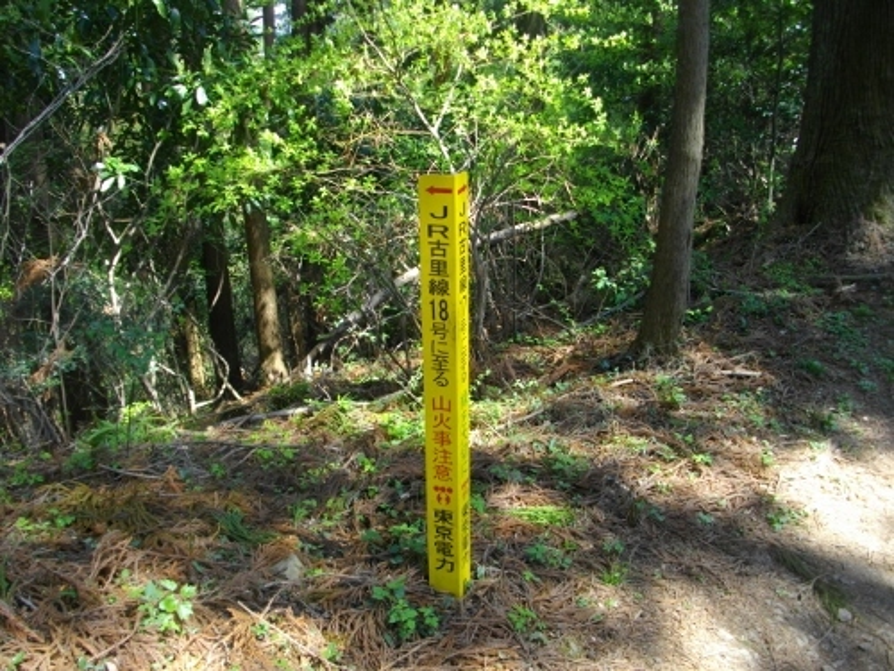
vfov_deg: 44.2
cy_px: 336
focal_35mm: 32
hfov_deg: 56.8
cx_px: 447
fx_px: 826
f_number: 2.9
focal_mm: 5.7
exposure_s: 1/125
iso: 100
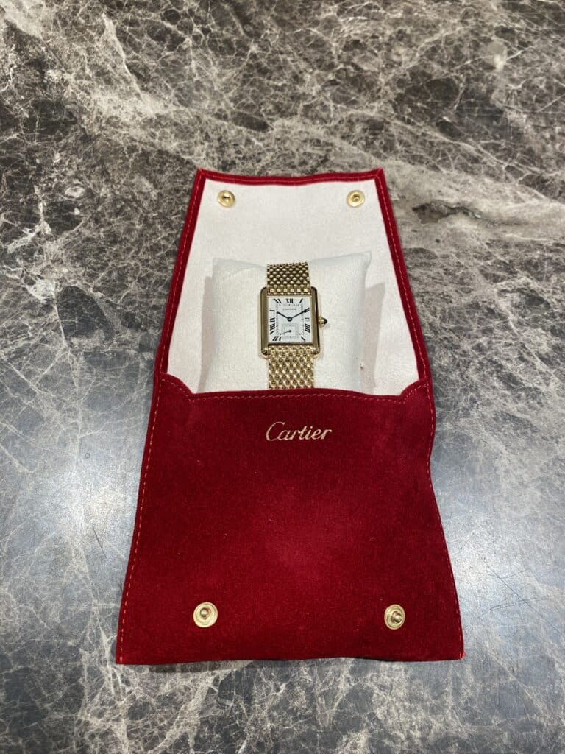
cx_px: 282
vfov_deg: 67.3
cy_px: 377
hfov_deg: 53.1
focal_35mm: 26
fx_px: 566
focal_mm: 4.25
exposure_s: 1/100
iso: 64
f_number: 1.8
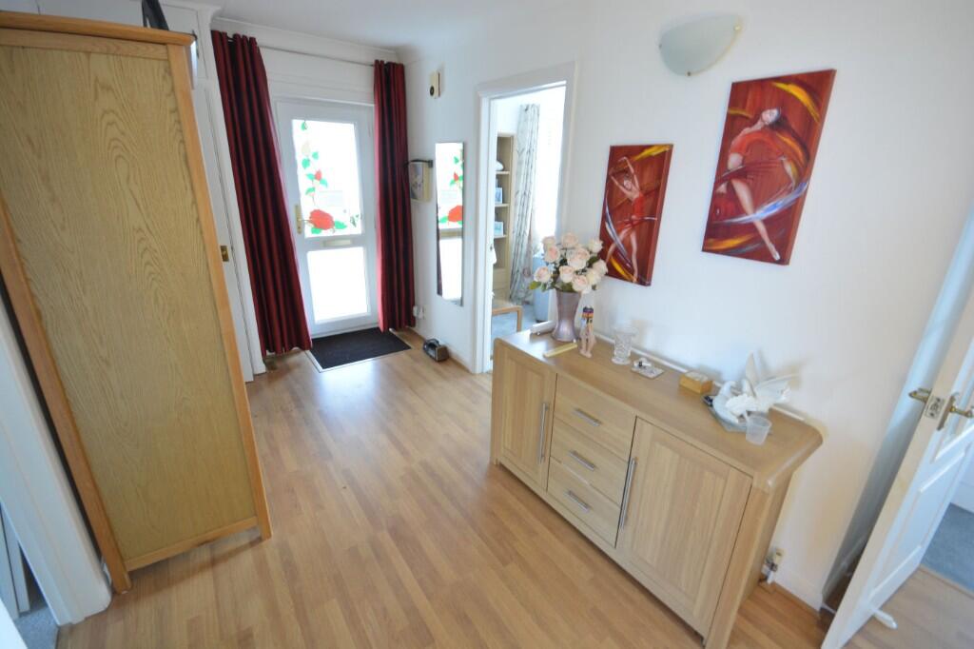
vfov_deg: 77.3
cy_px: 324
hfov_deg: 100.4
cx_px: 487
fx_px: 406
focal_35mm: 15
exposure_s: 1/3
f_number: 8
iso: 400
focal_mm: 10
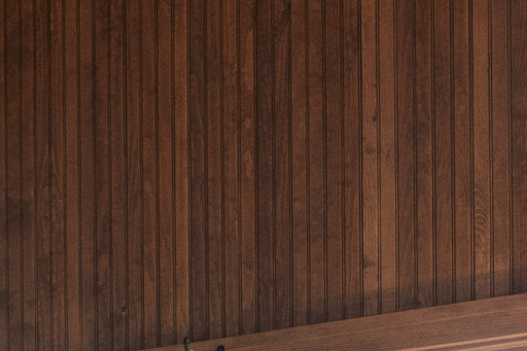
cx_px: 4
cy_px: 769
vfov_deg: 12.7
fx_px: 1317
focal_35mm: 90
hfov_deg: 21.8
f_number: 4
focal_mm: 10
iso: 400
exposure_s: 1/3
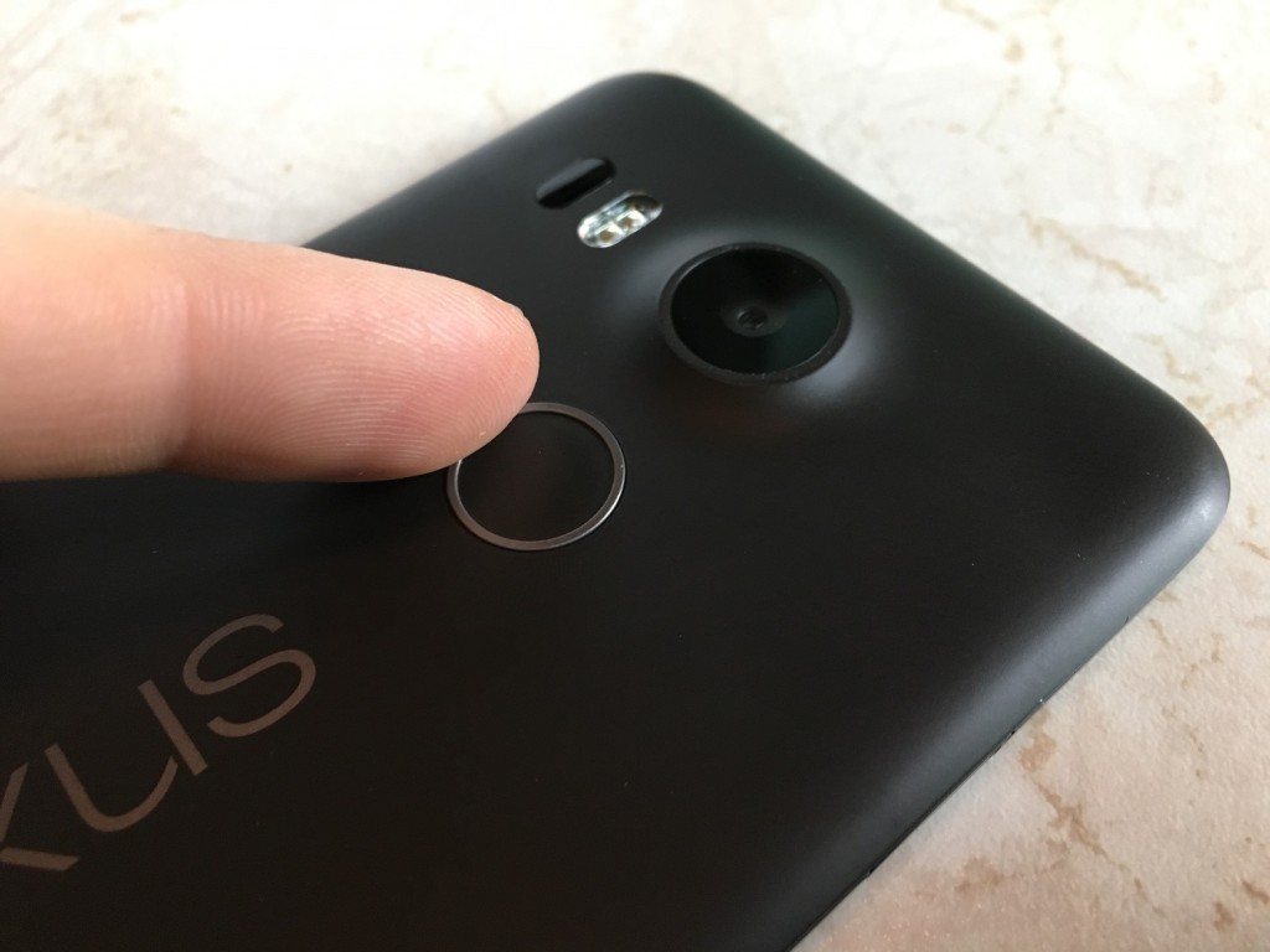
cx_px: 635
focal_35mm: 29
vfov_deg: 48.2
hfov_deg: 61.7
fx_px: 1064
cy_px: 476
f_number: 2.2
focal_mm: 4.15
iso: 160
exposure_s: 1/33
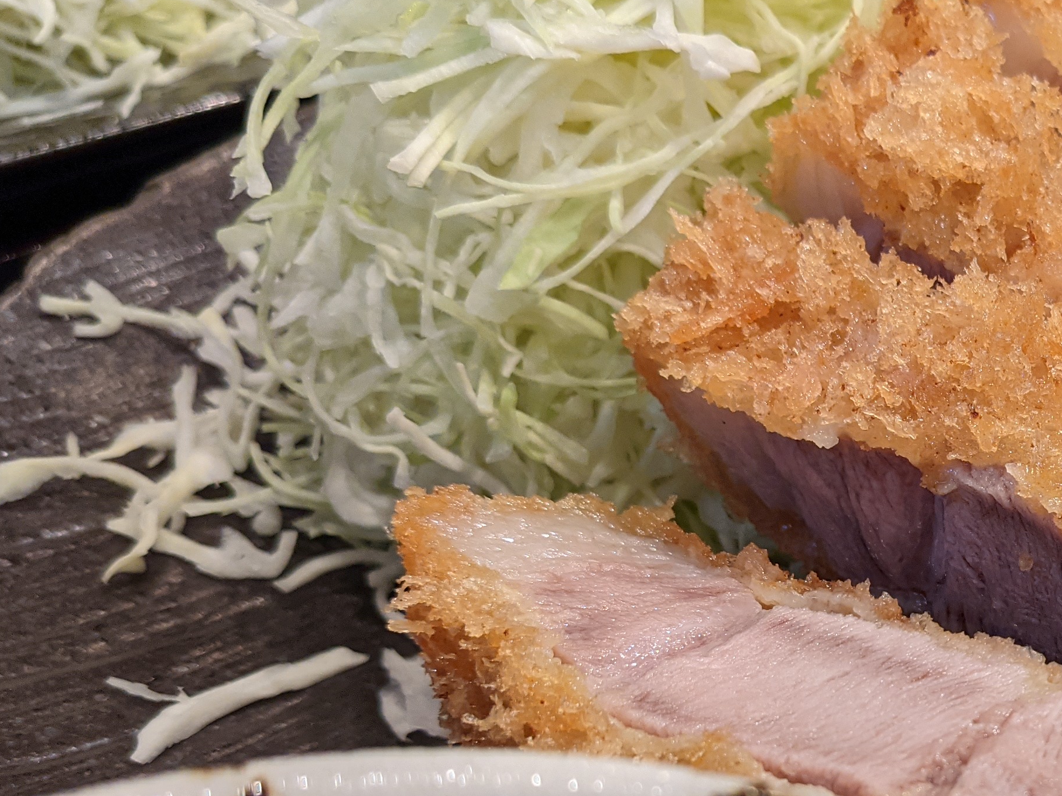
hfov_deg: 29.4
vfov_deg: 24.0
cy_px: 636
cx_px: 1132
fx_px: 1841
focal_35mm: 60
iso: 65
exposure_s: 1/25
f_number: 1.73
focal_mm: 4.38
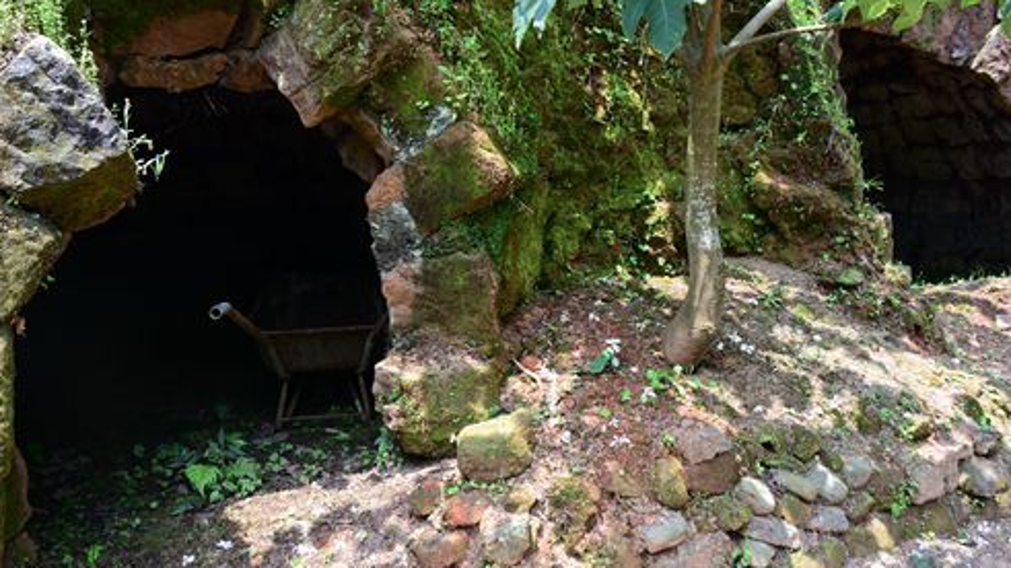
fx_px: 858
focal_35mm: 32
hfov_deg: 61.0
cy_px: 259
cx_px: 511
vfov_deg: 36.6
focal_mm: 20
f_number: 5.6
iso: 100
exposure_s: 1/100
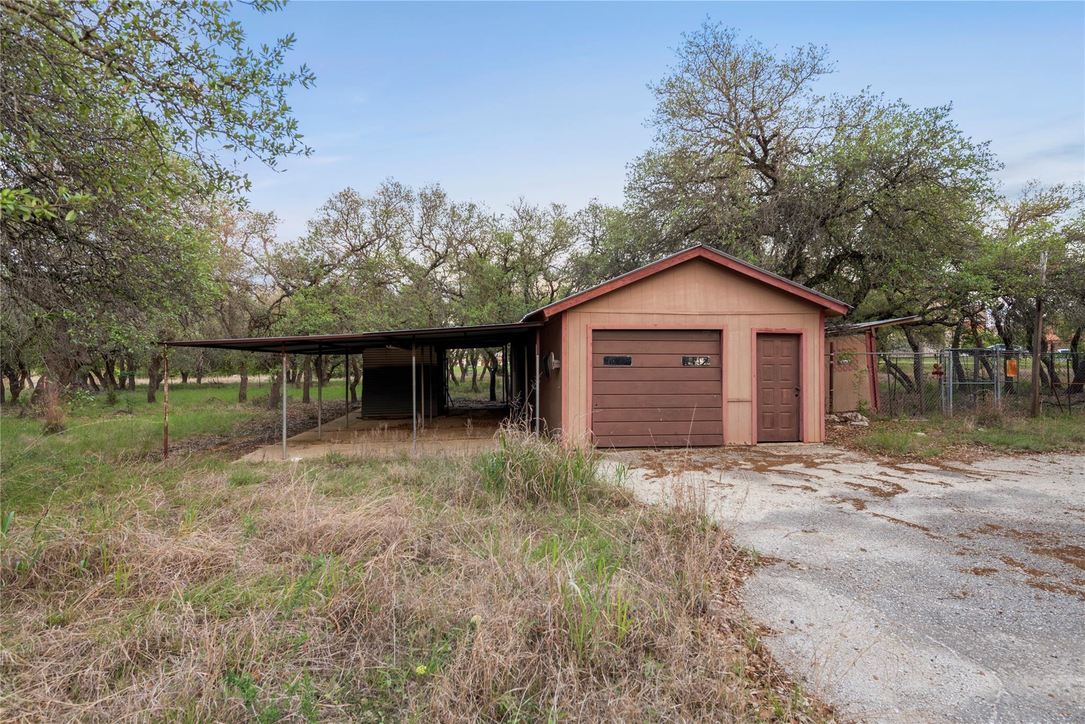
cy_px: 362
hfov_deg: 86.9
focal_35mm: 19
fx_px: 573
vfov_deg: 64.6
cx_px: 542
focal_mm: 19
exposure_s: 1/4
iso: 400
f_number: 8
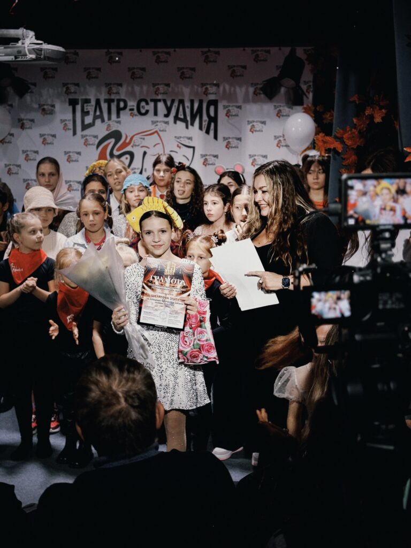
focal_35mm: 48
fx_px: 760
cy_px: 274
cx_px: 206
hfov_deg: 30.3
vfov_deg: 39.7
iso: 100
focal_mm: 6.76
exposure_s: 1/105
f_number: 1.78
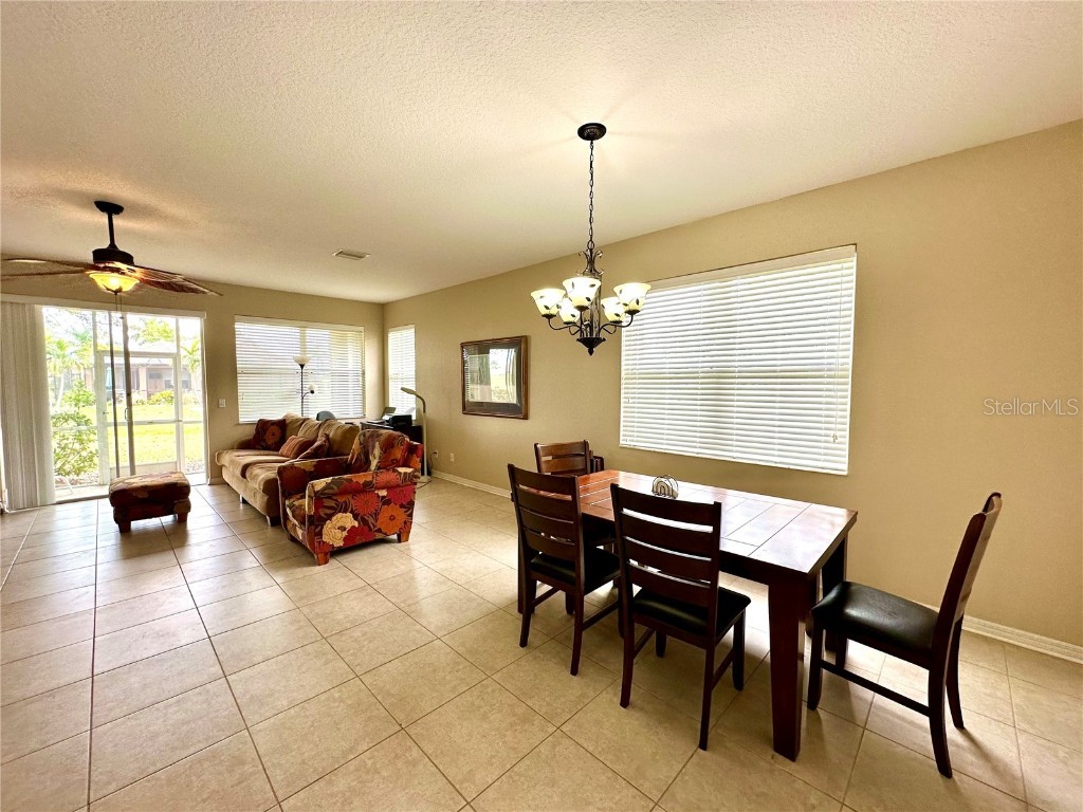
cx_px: 542
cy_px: 406
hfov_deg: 102.1
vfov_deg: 85.7
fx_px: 438
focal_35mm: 14
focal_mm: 2.22
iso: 80
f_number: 2.2
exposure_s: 1/120
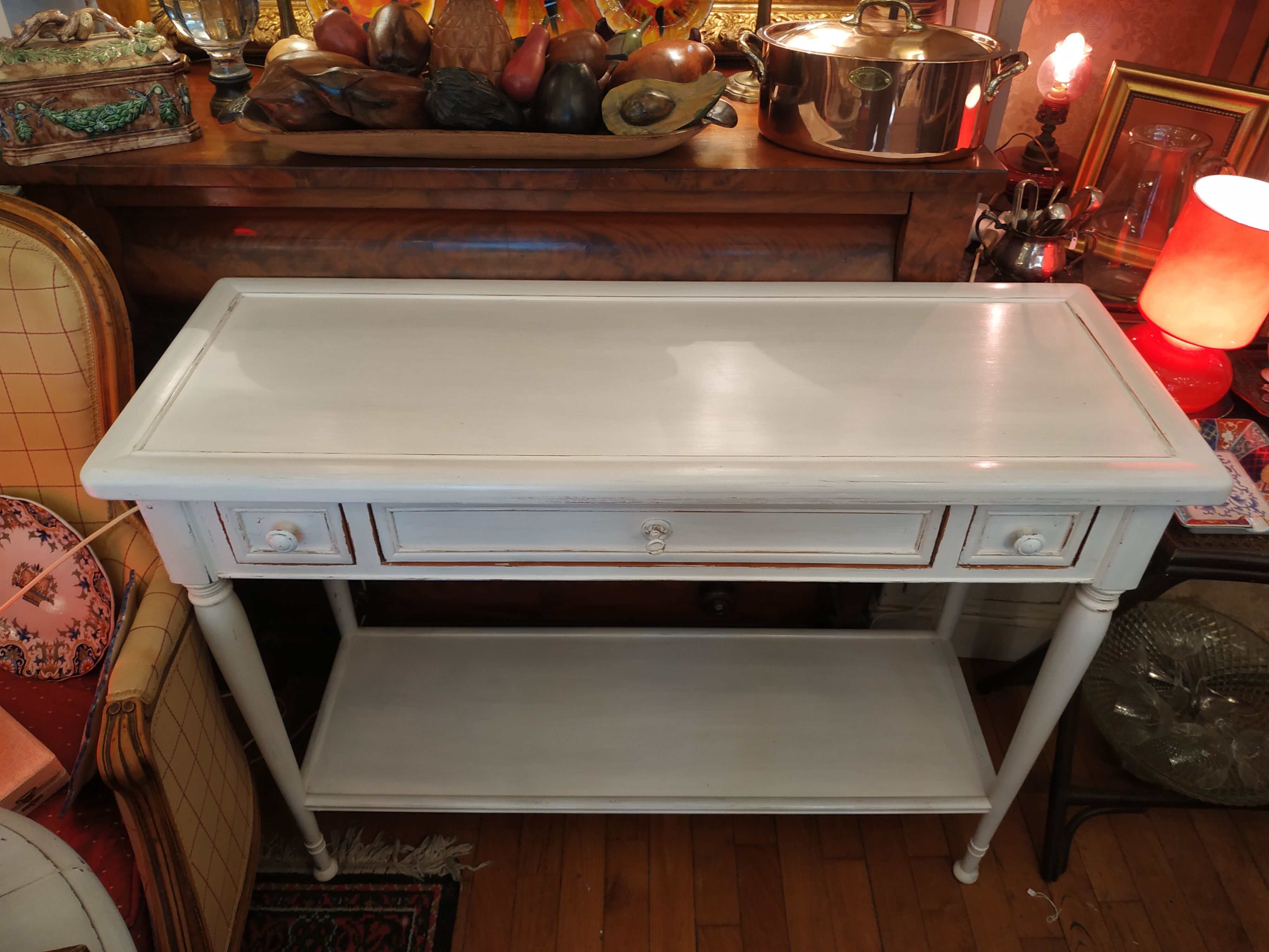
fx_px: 880
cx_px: 634
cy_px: 476
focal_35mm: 24
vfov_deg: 56.8
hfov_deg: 71.6
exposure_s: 1/50
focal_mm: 3.94
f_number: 1.9
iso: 160
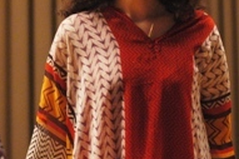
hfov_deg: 7.3
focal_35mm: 282
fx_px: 1871
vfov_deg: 4.9
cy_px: 31
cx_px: 61
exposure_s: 1/60
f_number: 2.8
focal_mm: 80
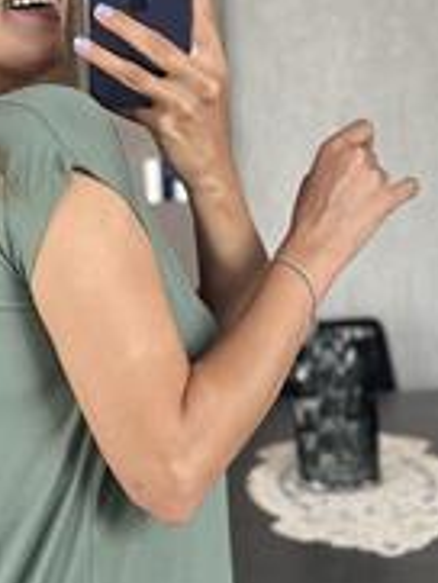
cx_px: 93
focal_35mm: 134
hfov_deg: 11.0
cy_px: 444
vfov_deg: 14.6
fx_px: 2258
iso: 160
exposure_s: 1/60
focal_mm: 6.86
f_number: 1.78
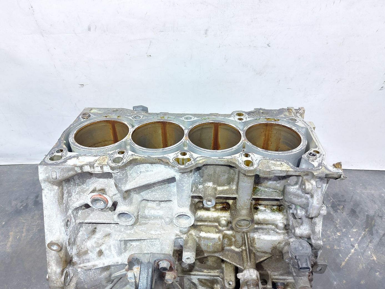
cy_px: 144
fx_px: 267
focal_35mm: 24
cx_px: 192
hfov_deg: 71.6
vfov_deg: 56.8
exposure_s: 1/20
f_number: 1.8
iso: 500
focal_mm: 5.23
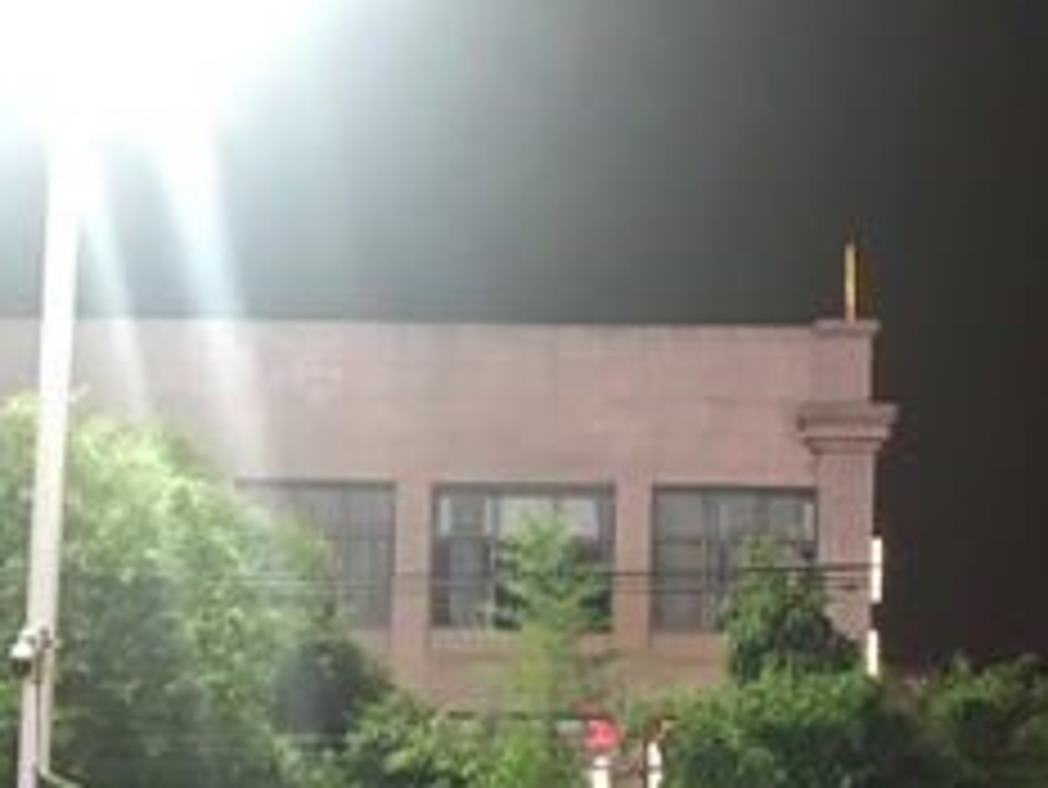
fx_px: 2332
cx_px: 774
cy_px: 901
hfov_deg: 25.1
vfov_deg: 18.3
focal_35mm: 77
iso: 100
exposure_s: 1/9
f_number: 1.8
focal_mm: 3.99
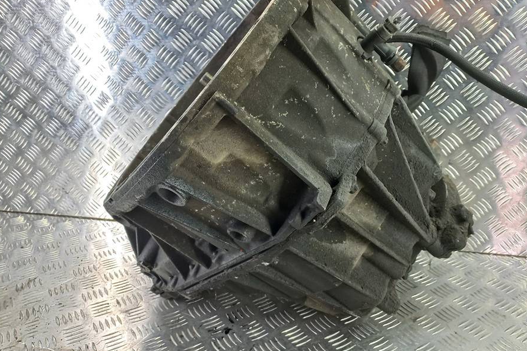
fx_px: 439
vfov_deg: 43.5
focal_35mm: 30
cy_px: 157
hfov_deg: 61.8
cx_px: 288
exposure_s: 1/50
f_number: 1.8
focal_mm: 4.6
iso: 200
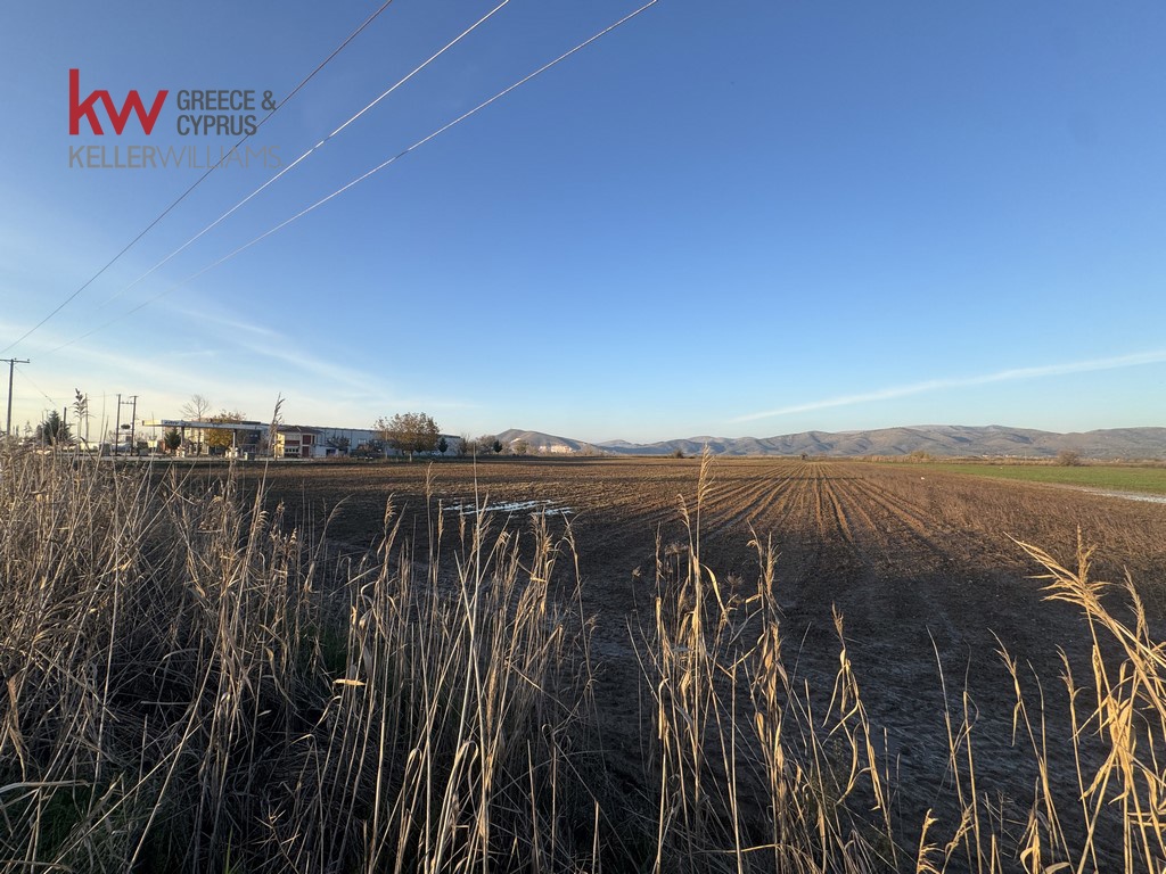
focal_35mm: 14
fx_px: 472
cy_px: 437
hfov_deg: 102.1
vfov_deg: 85.7
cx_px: 583
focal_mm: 2.22
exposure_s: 1/713
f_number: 2.2
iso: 40
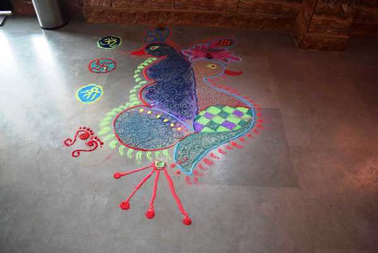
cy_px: 126
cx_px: 189
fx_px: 284
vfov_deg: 48.0
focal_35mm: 27
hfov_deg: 67.3
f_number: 4.5
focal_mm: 18
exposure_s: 1/80
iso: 400
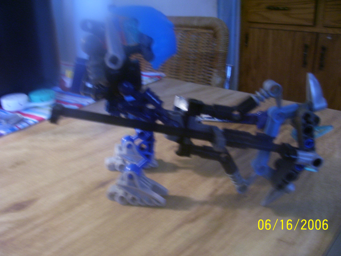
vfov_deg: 41.8
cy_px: 128
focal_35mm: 34
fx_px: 335
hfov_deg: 54.0
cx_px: 170
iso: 160
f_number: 2.7
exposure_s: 1/8
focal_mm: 5.6
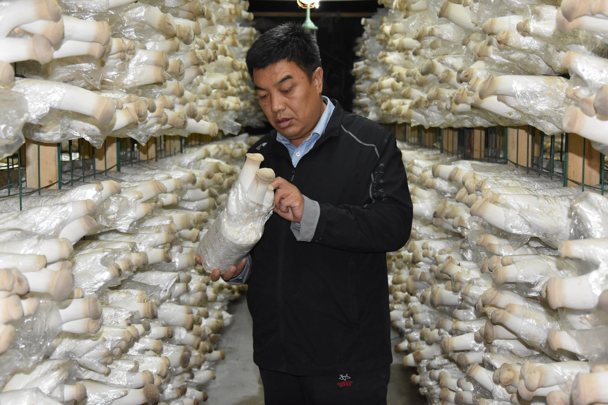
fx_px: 862
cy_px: 202
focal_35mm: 51
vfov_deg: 26.5
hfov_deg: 38.9
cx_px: 304
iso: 2200
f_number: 4.2
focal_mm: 34
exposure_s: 1/60
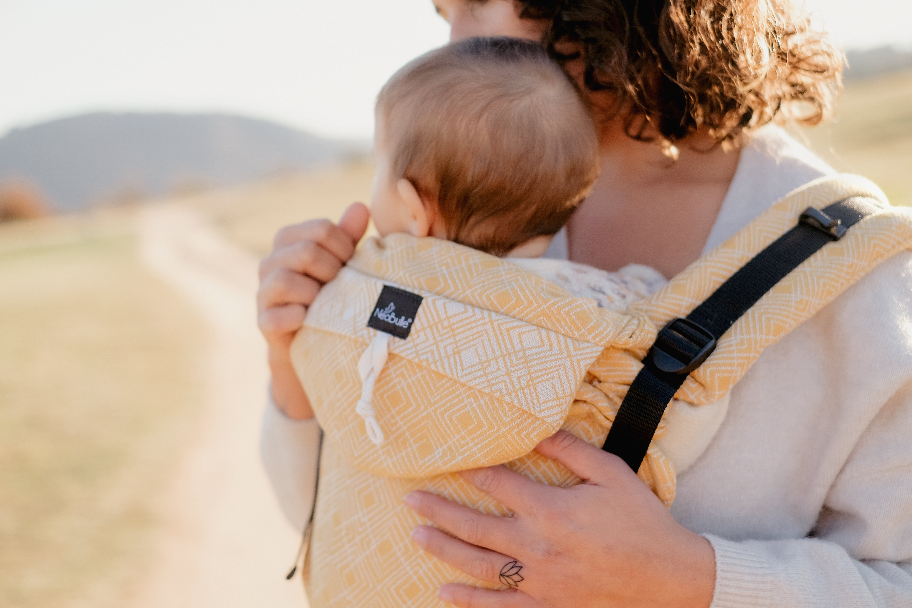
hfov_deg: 37.5
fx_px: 1343
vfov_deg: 25.5
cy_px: 304
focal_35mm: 53
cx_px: 456
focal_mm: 35
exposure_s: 1/2000
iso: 200
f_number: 2
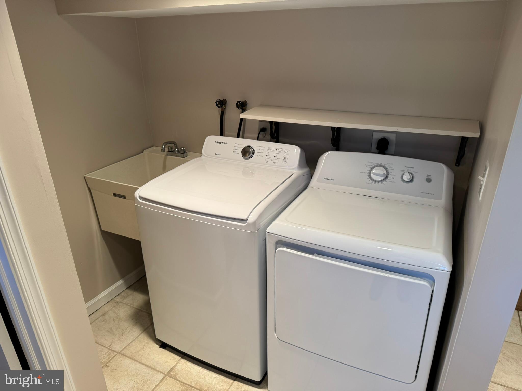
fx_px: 362
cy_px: 196
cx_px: 261
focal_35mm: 24
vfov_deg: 56.8
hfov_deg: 71.6
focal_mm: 6.76
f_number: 1.78
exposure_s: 1/120
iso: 100
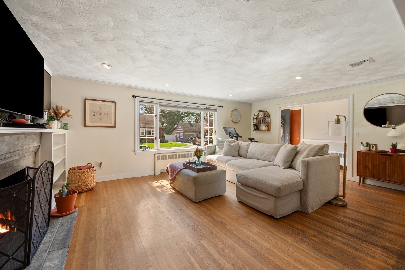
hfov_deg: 104.3
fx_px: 157
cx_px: 202
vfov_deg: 81.1
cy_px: 135
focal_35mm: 14
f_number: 8
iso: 100
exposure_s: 1/5
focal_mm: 14
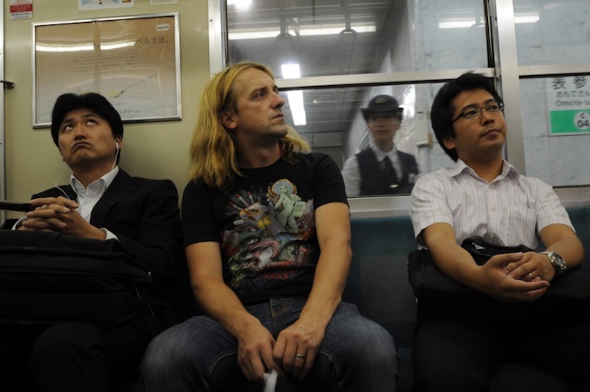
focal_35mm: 36
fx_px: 589
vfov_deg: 36.8
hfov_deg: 53.2
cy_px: 196
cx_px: 295
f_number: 4.5
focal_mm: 24
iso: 200
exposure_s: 1/20
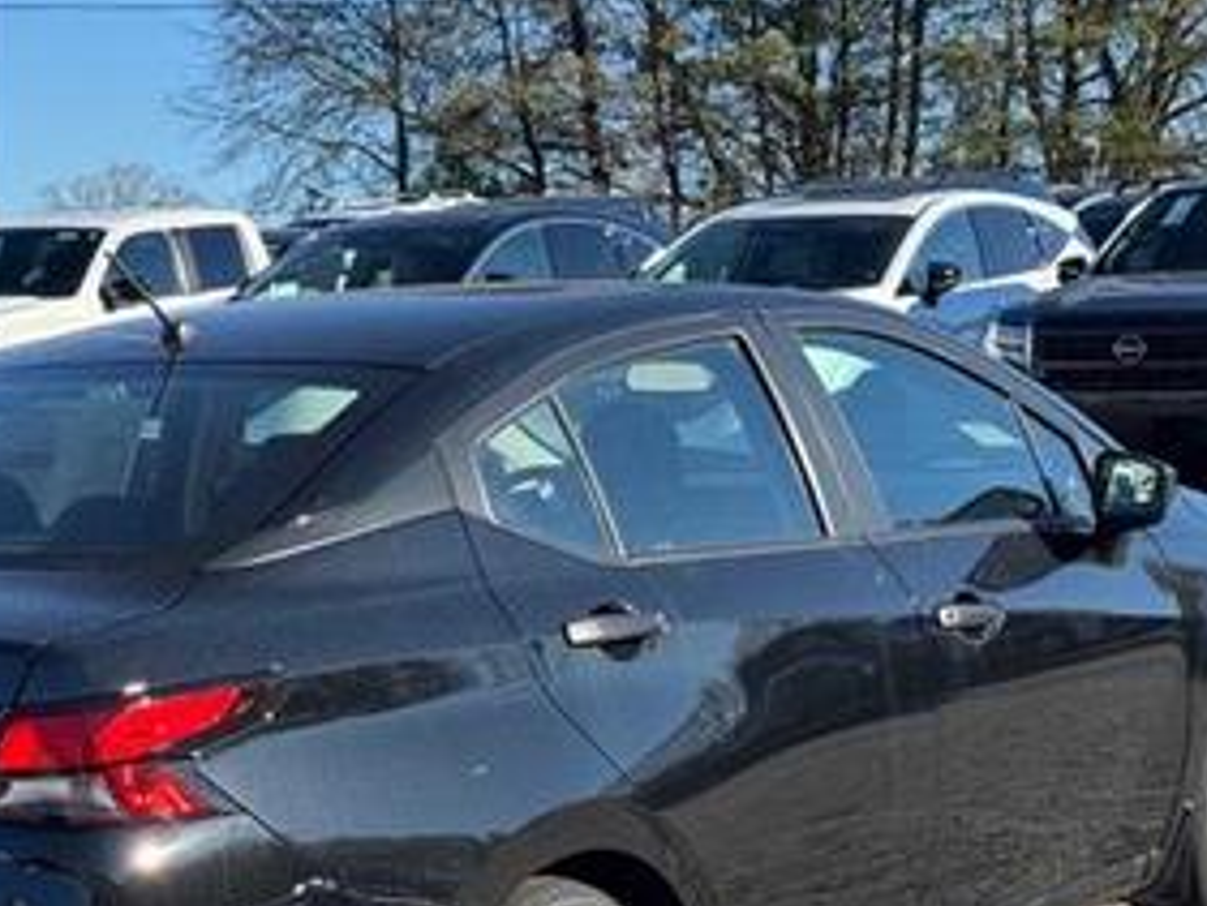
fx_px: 3000
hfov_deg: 22.5
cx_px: 305
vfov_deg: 17.0
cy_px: 803
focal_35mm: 86
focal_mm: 6.76
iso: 64
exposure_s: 1/1524
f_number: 1.78
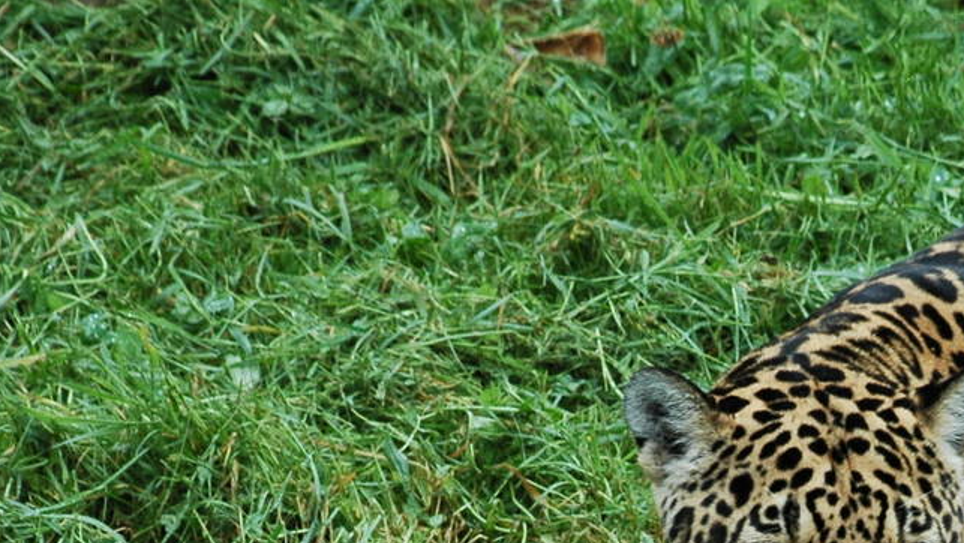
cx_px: 1097
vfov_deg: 1.6
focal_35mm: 761
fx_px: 19464
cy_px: 737
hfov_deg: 2.8
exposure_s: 1/320
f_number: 9
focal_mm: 195
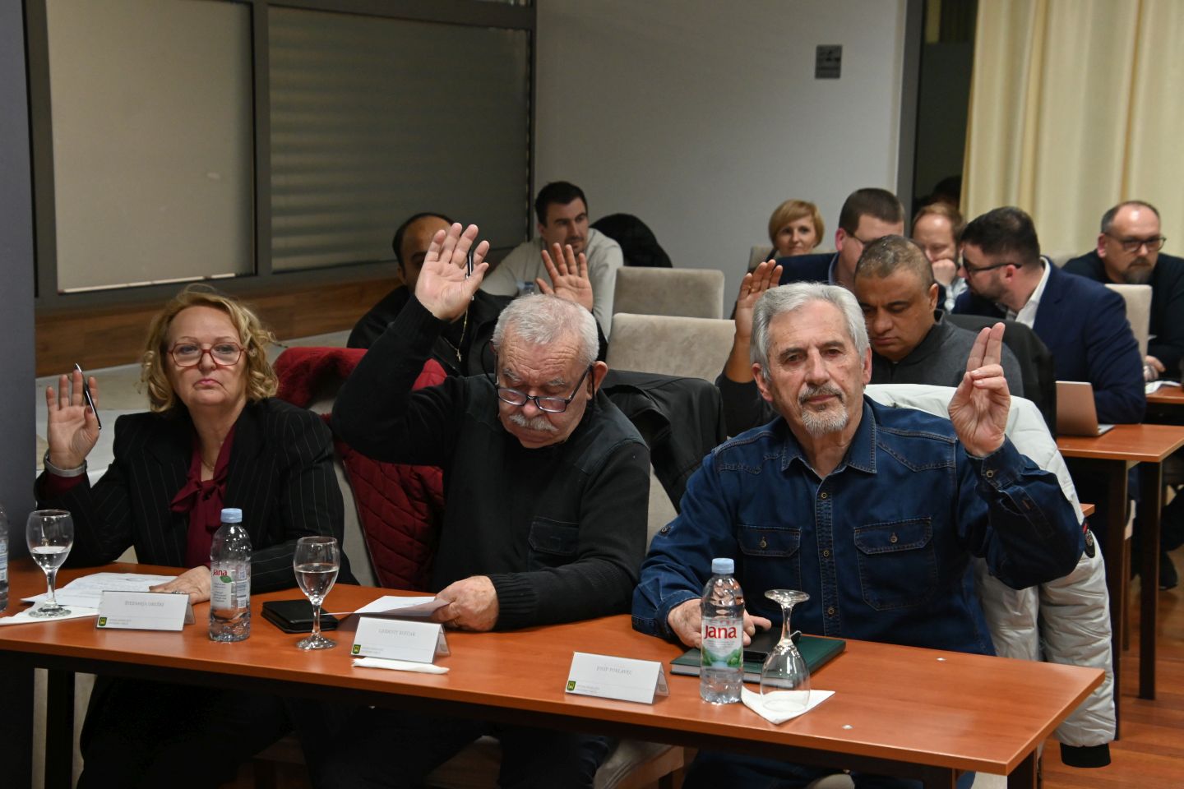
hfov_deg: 27.0
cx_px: 592
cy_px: 394
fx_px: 2466
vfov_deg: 18.2
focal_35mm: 75
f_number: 5.6
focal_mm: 50
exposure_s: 1/80
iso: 2000
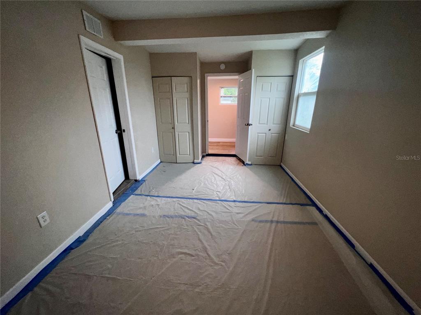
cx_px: 210
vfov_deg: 89.9
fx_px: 158
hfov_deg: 106.2
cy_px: 158
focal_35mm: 13
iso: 64
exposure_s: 1/66
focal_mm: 1.57
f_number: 1.8
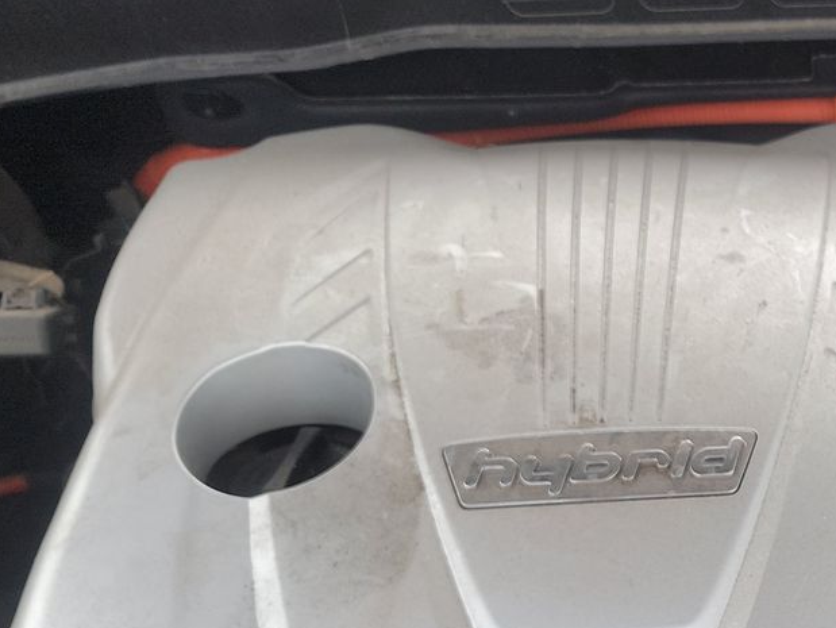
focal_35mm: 62
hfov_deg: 27.1
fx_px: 1498
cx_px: 1029
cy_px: 562
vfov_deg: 23.1
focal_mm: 6.7
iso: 50
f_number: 1.8
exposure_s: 1/164
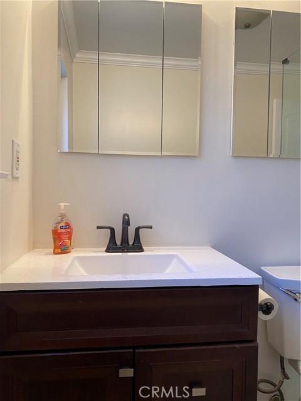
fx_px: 301
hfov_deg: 53.1
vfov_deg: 67.3
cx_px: 150
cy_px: 200
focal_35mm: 26
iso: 80
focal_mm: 4.25
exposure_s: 1/60
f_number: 1.8
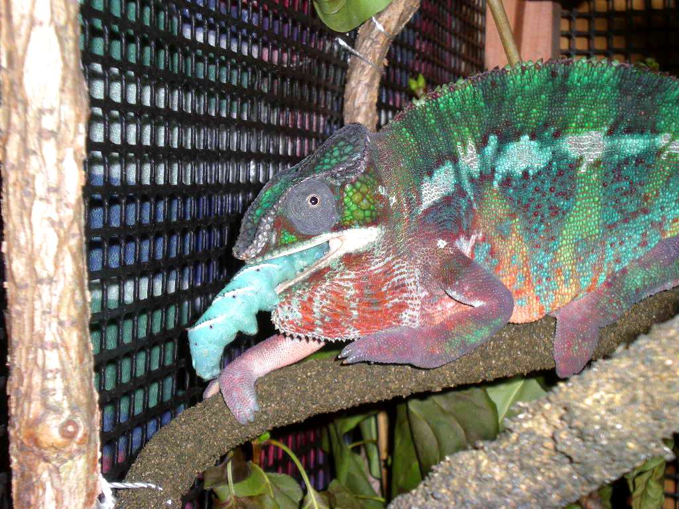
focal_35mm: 74
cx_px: 340
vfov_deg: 19.9
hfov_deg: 26.3
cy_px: 254
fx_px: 1452
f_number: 6.5
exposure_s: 1/120
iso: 54
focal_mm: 12.3
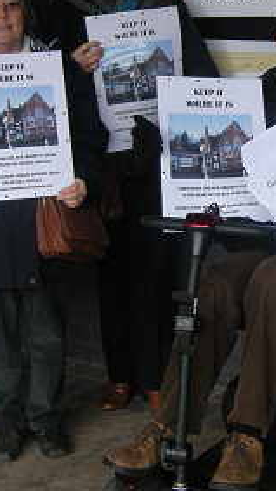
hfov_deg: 14.0
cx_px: 274
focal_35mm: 85
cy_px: 180
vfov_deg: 24.9
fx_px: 1107
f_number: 2.7
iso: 107
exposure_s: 1/61
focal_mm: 7.5
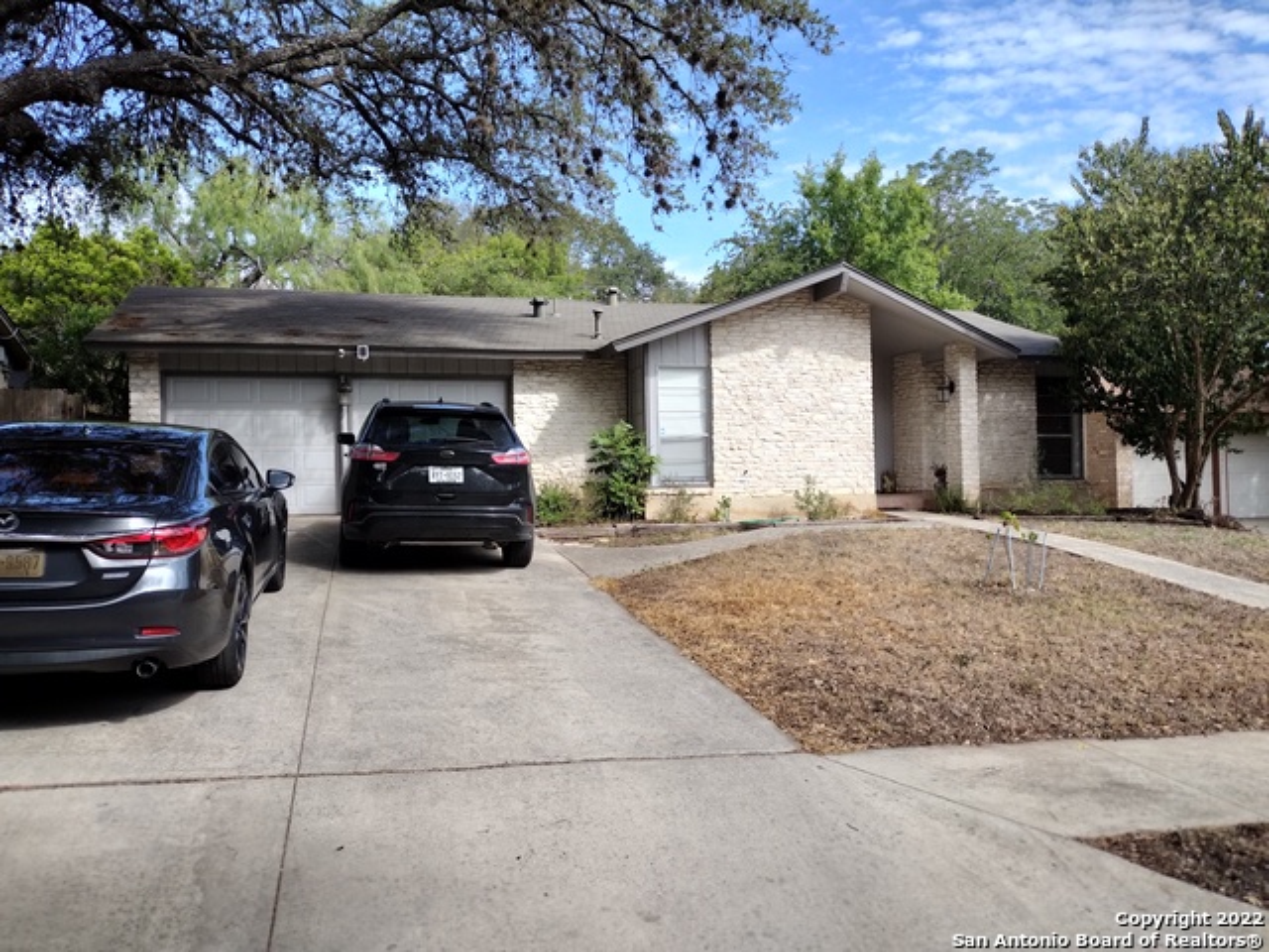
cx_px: 634
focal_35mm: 27
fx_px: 990
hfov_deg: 65.3
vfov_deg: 51.4
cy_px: 476
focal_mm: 4.71
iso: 100
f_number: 1.7
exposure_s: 1/1380
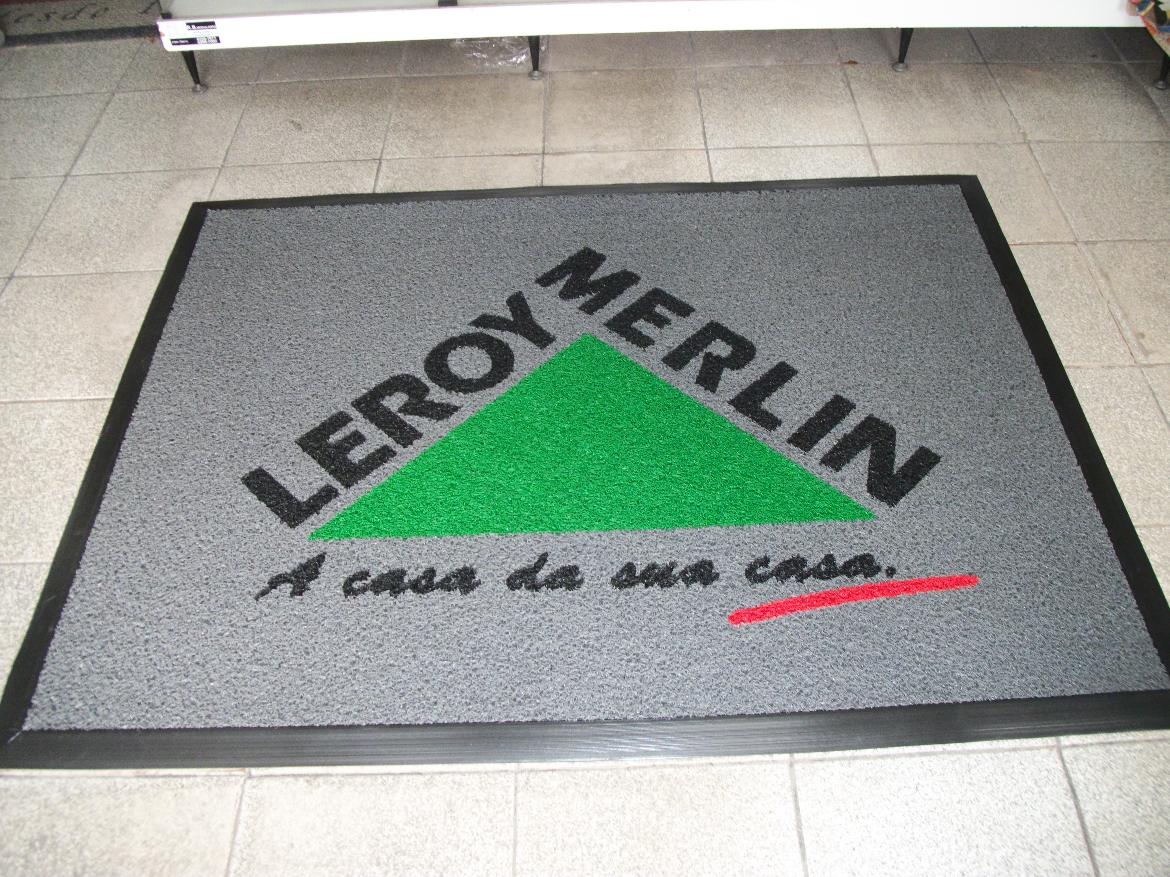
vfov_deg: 44.2
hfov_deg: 56.8
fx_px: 1082
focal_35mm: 32
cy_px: 438
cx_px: 585
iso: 160
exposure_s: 1/30
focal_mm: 5.7
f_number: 2.9
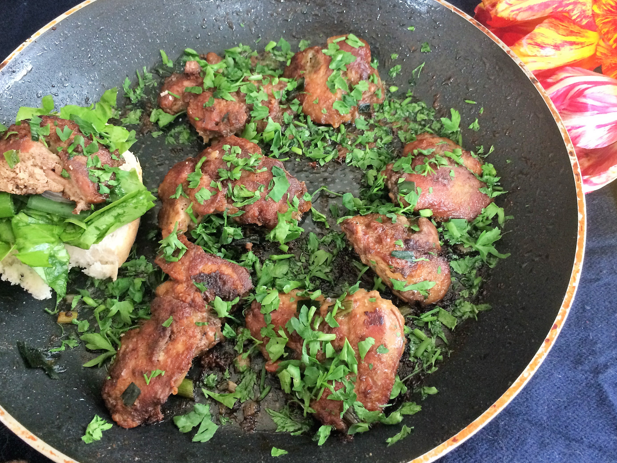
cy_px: 197
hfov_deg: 54.0
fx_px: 606
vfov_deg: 41.7
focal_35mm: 34
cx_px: 302
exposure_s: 1/33
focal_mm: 4.15
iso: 250
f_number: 2.2
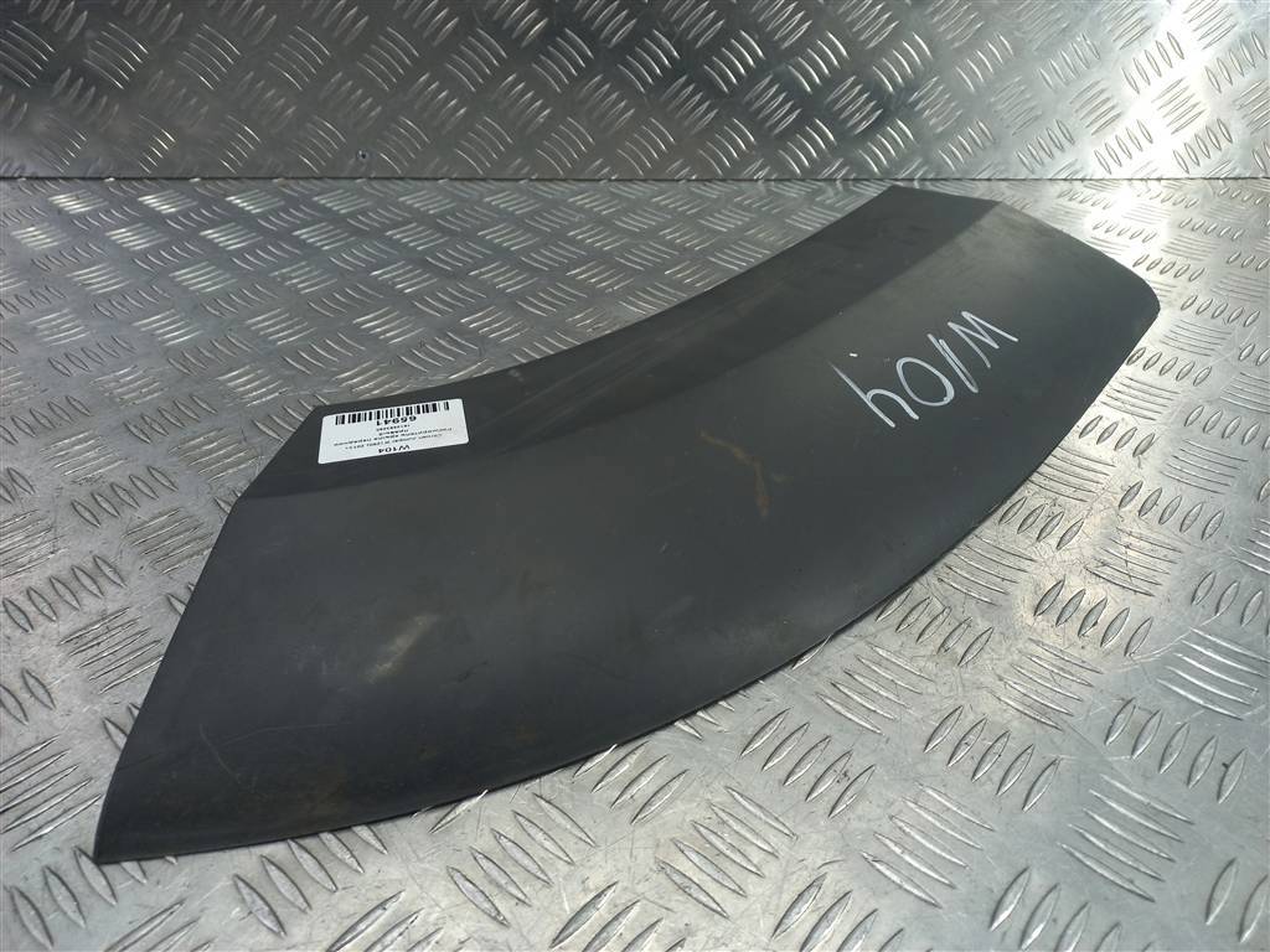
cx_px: 635
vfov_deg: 54.9
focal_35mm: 25
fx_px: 917
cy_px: 476
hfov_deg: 69.4
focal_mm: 4.6
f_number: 1.8
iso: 50
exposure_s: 1/50
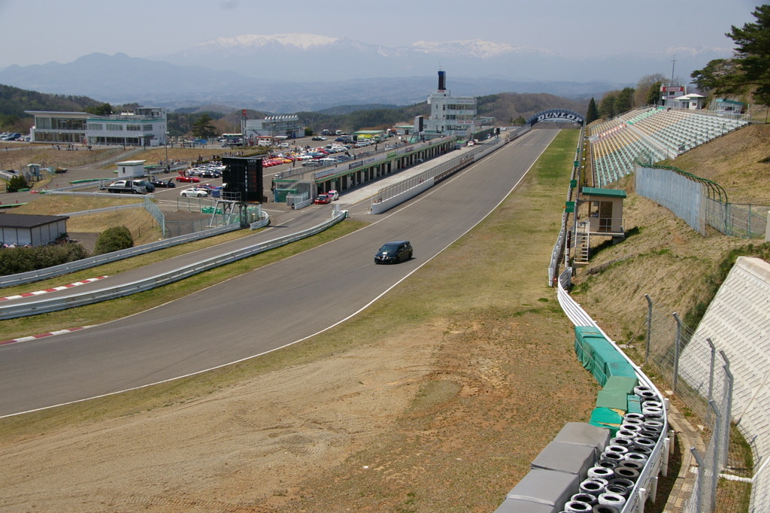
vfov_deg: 33.0
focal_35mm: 40
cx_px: 385
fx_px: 866
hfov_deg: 47.9
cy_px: 256
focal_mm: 27
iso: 200
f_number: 8
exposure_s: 1/500
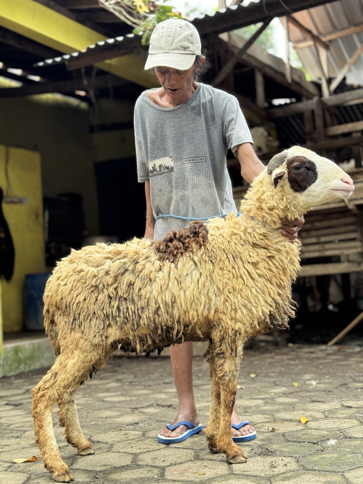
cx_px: 182
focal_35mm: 48
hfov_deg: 30.3
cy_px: 242
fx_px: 671
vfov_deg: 39.7
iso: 125
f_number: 1.78
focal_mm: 6.76
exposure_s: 1/60
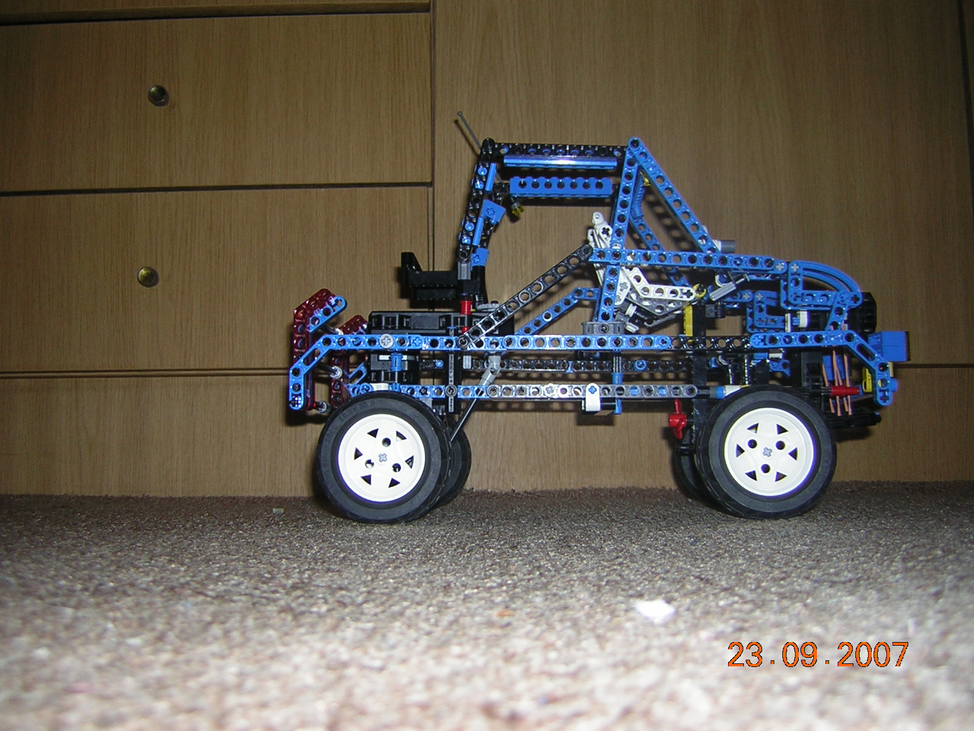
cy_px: 366
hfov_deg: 51.4
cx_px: 487
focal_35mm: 36
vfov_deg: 39.7
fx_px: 1013
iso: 50
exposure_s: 1/60.1
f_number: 2.6
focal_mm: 4.7
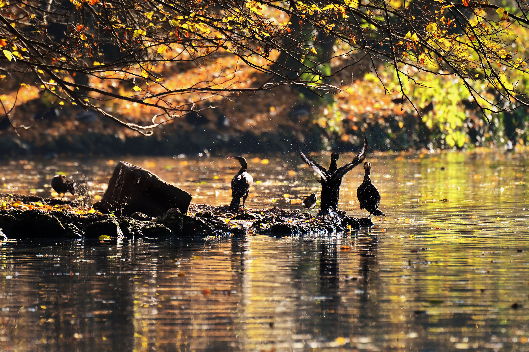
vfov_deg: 2.5
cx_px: 264
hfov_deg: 3.7
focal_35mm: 560
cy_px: 176
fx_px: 8224
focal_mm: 560
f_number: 8
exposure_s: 1/500
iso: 2000
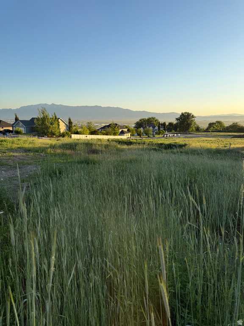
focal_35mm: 24
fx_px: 226
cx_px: 122
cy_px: 163
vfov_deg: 71.6
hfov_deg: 56.8
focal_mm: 6.76
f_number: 1.78
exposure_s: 1/1585
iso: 80
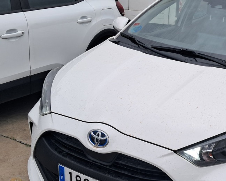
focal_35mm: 52
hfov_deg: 34.6
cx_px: 190
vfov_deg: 28.9
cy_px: 123
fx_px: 348
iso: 50
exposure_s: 1/172
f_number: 1.8
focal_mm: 4
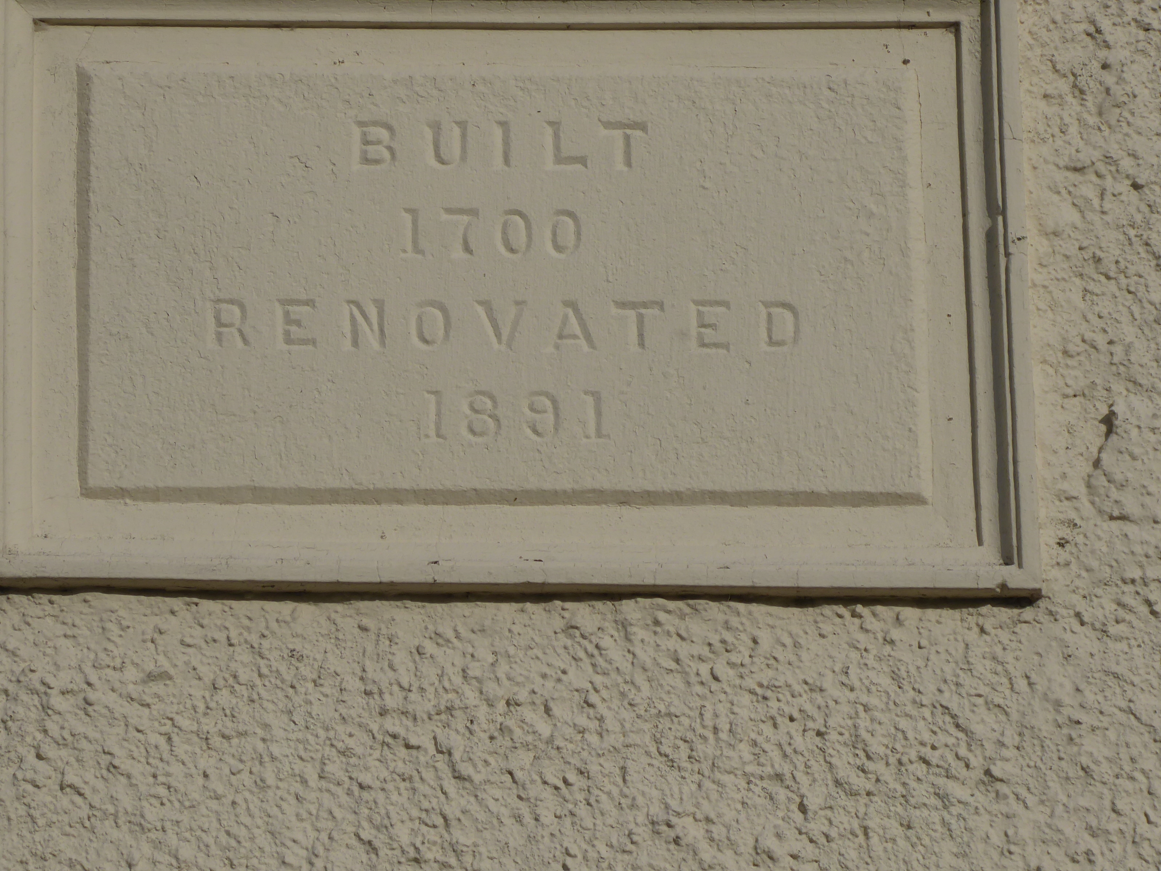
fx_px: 7446
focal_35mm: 222
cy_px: 334
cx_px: 500
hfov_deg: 8.9
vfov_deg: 6.7
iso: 80
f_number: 5.5
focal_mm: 28.7
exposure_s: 1/1300
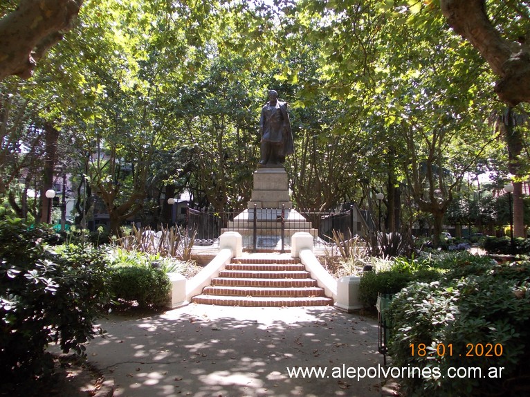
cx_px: 265
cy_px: 198
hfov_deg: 63.5
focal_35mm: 28
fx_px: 429
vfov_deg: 49.7
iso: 80
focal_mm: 4
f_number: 2.7
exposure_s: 1/250
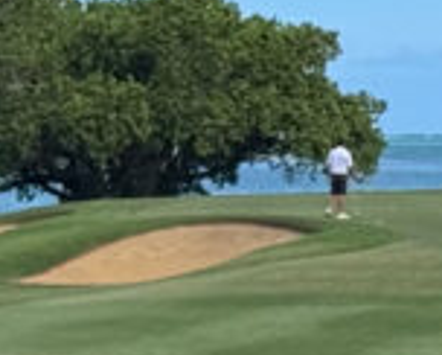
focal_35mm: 369
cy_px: 148
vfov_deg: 4.2
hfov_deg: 5.2
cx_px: 602
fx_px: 4833
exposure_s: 1/4310
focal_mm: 6.76
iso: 64
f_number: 1.78
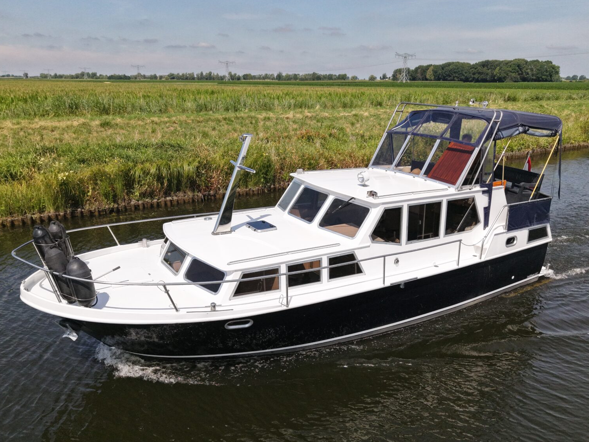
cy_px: 240
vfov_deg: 44.1
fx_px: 544
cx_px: 294
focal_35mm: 32
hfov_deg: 56.8
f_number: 1.8
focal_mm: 8.67
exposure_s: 1/640
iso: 1000
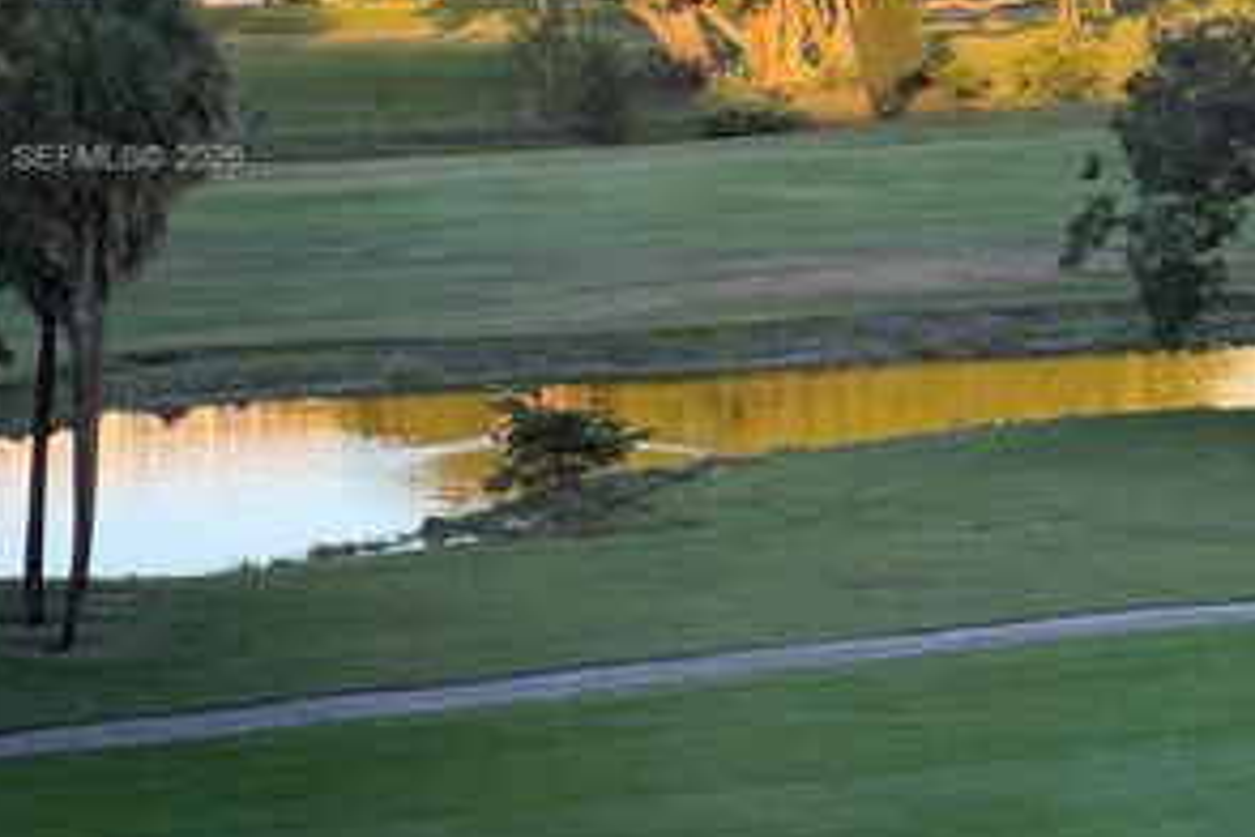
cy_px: 160
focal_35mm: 212
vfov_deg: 6.5
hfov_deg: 9.7
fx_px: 7390
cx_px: 896
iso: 64
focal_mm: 15.66
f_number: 2.8
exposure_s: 1/186
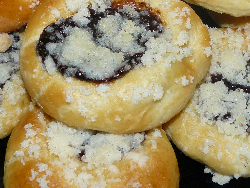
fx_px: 592
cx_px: 115
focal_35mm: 82
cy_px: 26
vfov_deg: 17.8
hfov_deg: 23.8
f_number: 2.8
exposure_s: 1/30
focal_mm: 6
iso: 100
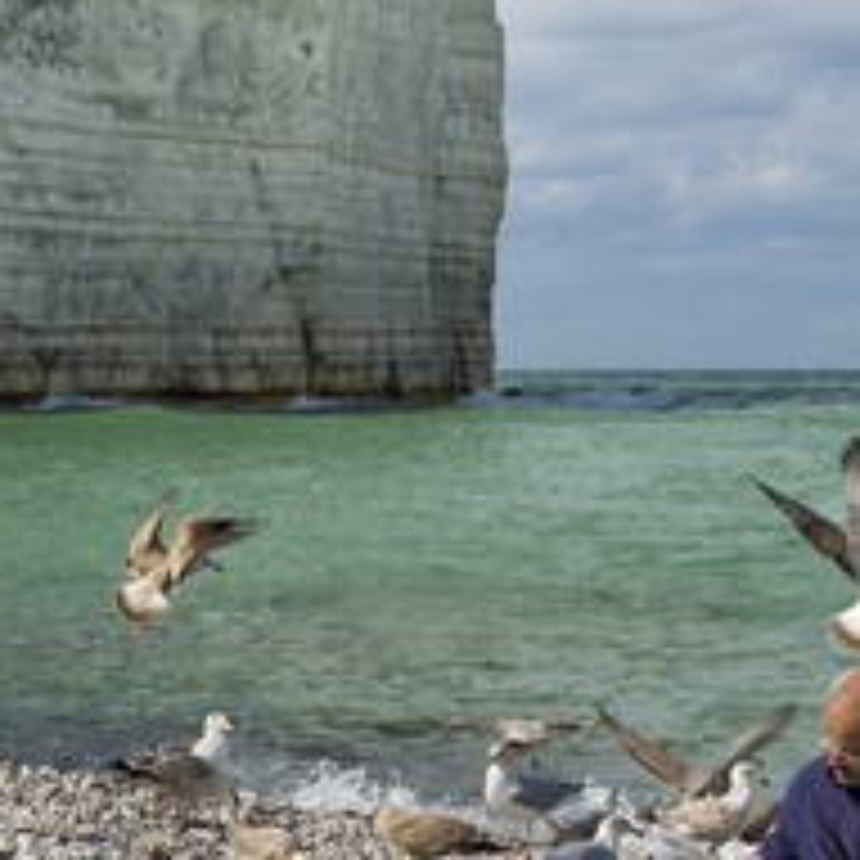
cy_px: 590
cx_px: 387
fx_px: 4300
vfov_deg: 11.4
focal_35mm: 153
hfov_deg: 11.4
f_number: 13
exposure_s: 1/320
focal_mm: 82
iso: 200
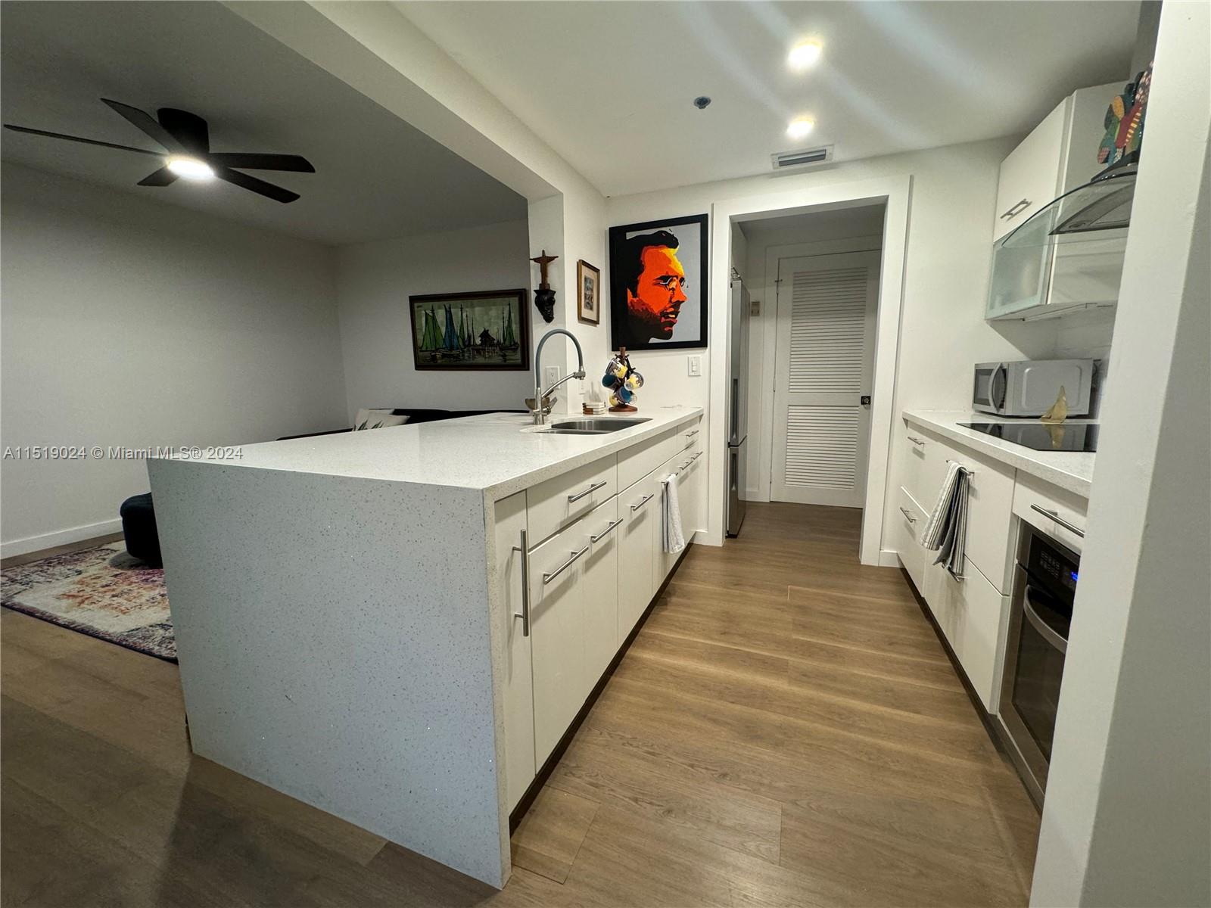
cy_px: 454
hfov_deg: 102.1
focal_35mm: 14
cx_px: 606
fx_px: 490
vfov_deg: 85.7
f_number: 2.2
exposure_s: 1/60
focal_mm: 2.22
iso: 200
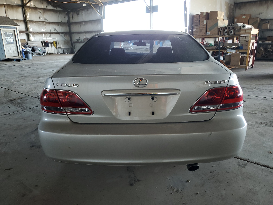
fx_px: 205
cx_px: 136
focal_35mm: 26
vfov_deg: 53.1
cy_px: 102
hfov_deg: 67.3
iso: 60
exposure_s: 1/60.2
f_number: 1.5
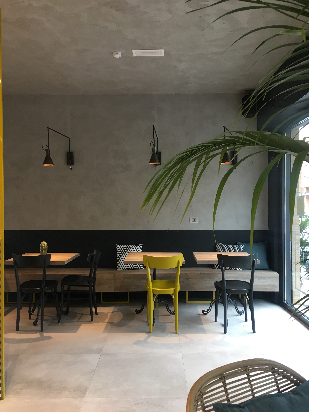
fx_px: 345
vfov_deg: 61.7
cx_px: 154
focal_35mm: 29
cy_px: 206
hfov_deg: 48.2
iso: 32
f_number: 2.2
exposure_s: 1/17
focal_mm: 4.15
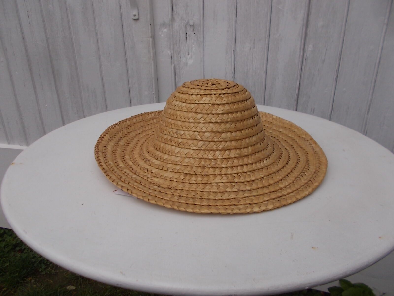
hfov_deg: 67.3
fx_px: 296
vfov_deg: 53.1
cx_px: 197
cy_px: 148
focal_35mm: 26
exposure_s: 1/200
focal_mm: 4.6
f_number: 3.2
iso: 80
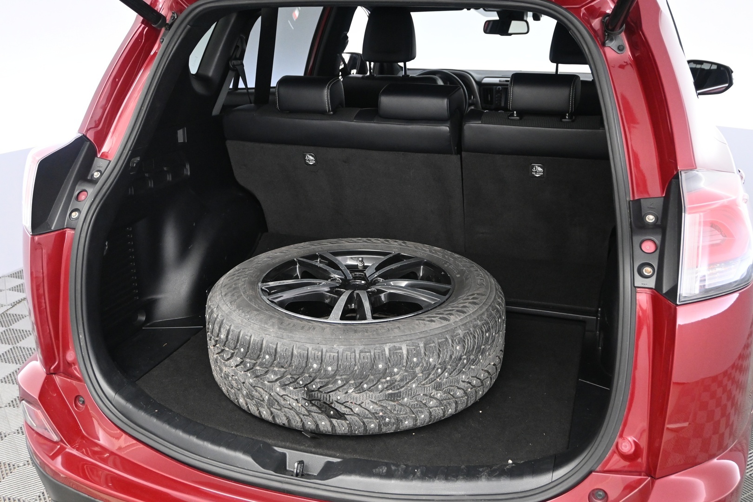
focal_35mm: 34
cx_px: 376
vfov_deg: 38.4
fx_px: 722
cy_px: 251
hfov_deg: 55.1
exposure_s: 1/40
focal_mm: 23
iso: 2500
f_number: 4.2
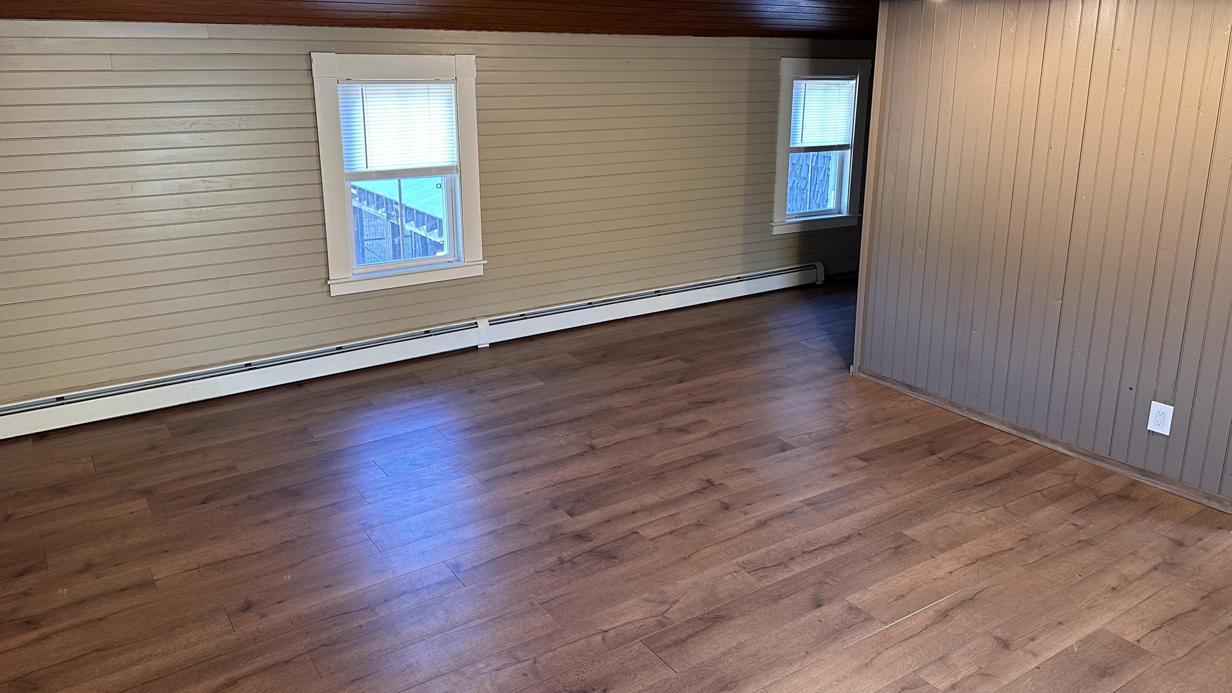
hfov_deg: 69.9
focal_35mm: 27
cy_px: 274
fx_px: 882
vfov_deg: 42.7
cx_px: 604
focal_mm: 6.86
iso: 250
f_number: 1.78
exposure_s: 1/60
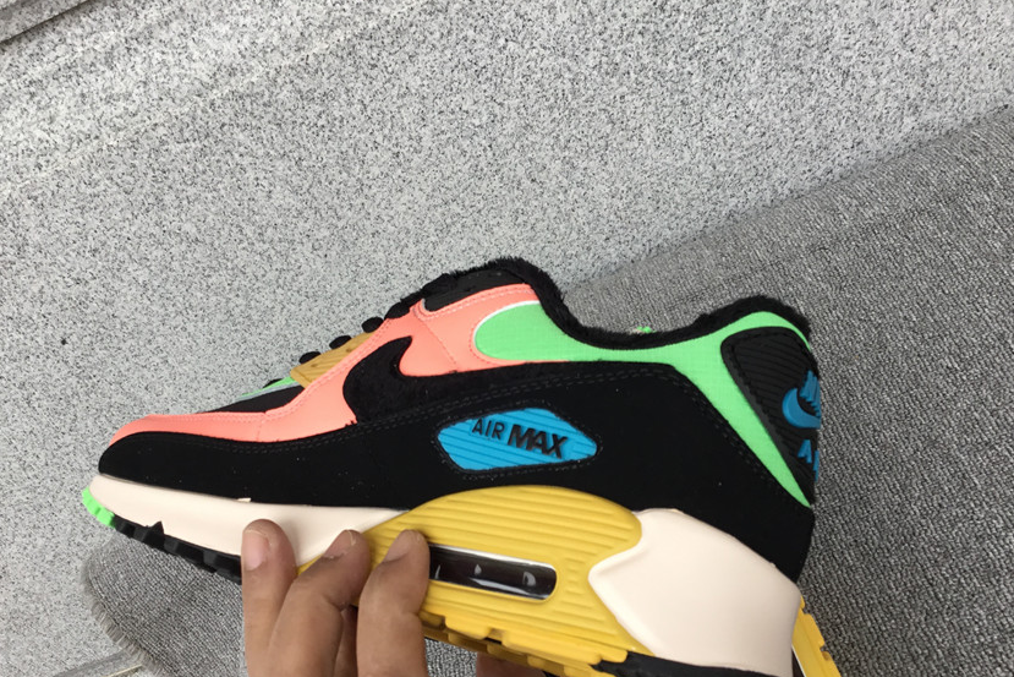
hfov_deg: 54.4
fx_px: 986
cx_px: 489
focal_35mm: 35
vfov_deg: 37.7
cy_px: 408
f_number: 2.4
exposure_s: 1/100
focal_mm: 3.3
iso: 40
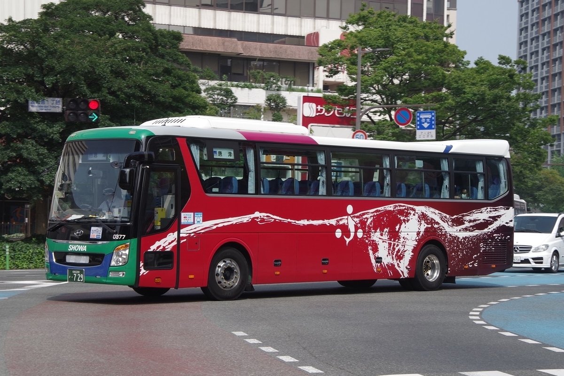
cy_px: 188
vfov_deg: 17.2
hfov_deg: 25.5
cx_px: 282
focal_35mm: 80
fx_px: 1245
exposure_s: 1/320
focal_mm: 53
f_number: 9
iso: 200
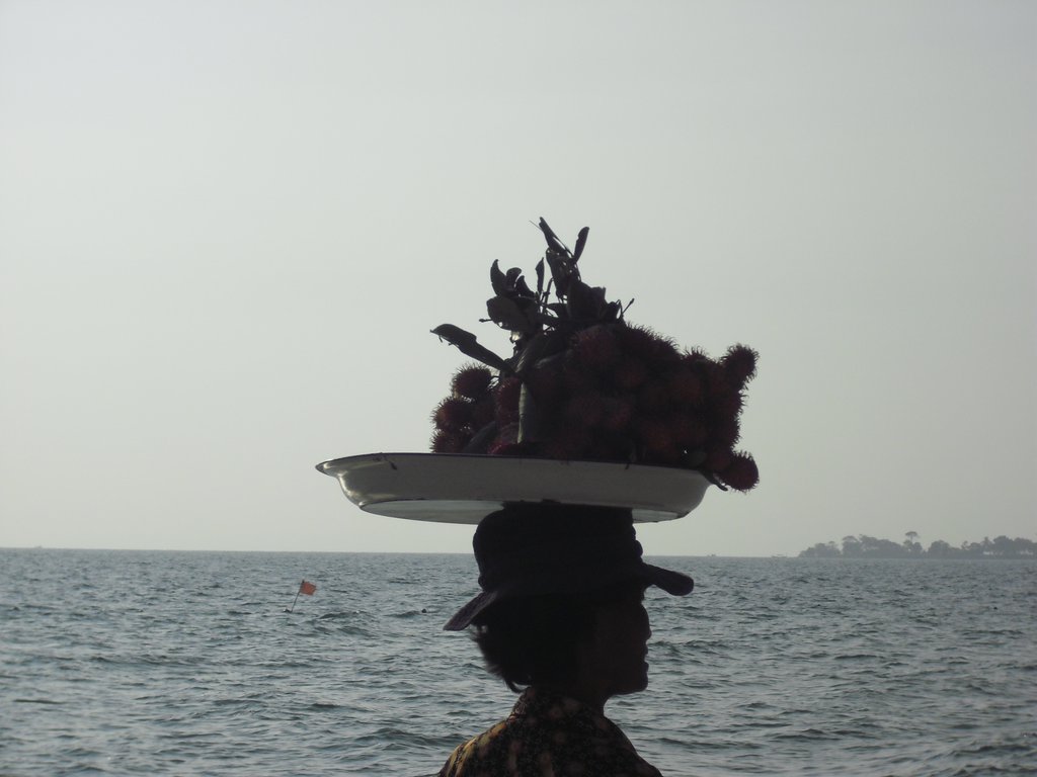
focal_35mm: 113
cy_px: 388
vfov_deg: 13.1
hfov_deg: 17.4
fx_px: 3385
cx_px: 518
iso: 100
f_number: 14.7
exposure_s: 1/400
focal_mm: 18.6
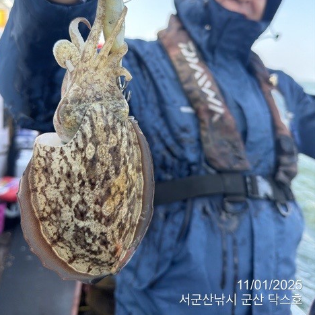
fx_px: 299
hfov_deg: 55.6
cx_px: 155
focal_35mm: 29
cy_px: 106
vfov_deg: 54.5
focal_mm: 6.76
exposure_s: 1/1156
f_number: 1.78
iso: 320
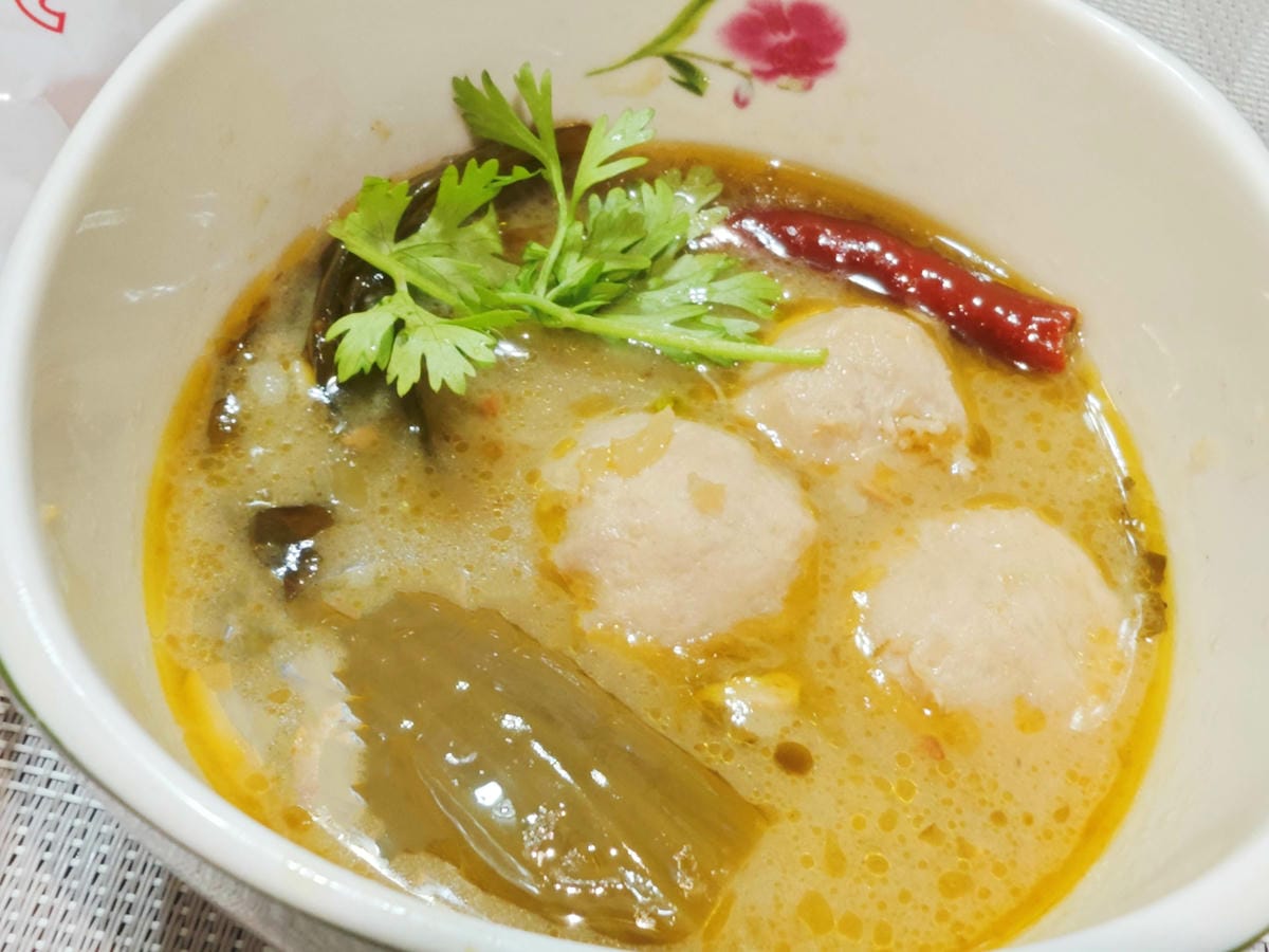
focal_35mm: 37
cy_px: 476
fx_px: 1356
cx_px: 634
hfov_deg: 50.1
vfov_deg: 38.7
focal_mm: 2.03
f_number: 1.8
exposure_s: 1/60
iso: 100
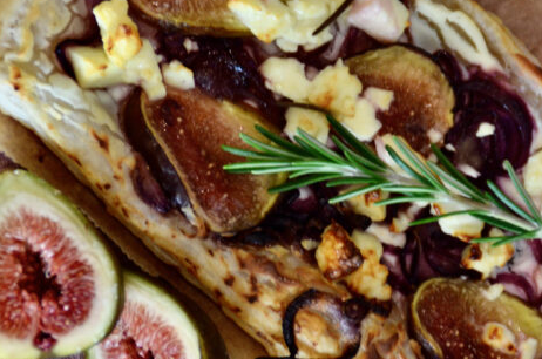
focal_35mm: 260
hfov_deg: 7.9
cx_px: 299
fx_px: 3906
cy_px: 256
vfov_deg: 5.3
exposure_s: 1/50
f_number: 5.6
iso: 1250
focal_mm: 100
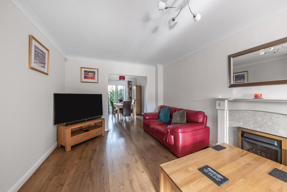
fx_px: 96
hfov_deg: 112.6
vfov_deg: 90.0
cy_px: 96
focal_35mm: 12
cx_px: 144
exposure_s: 1/25
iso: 320
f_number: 8
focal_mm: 8
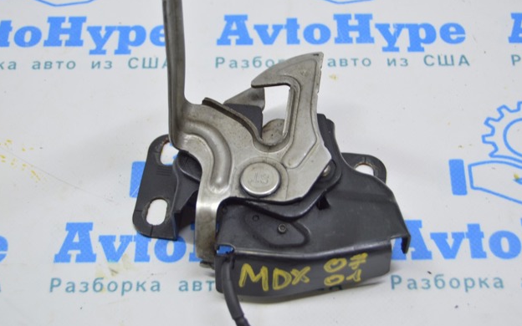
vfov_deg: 18.5
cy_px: 161
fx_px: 1003
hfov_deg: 29.2
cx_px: 264
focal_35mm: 71
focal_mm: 45
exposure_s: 1/20
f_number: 5.6
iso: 400
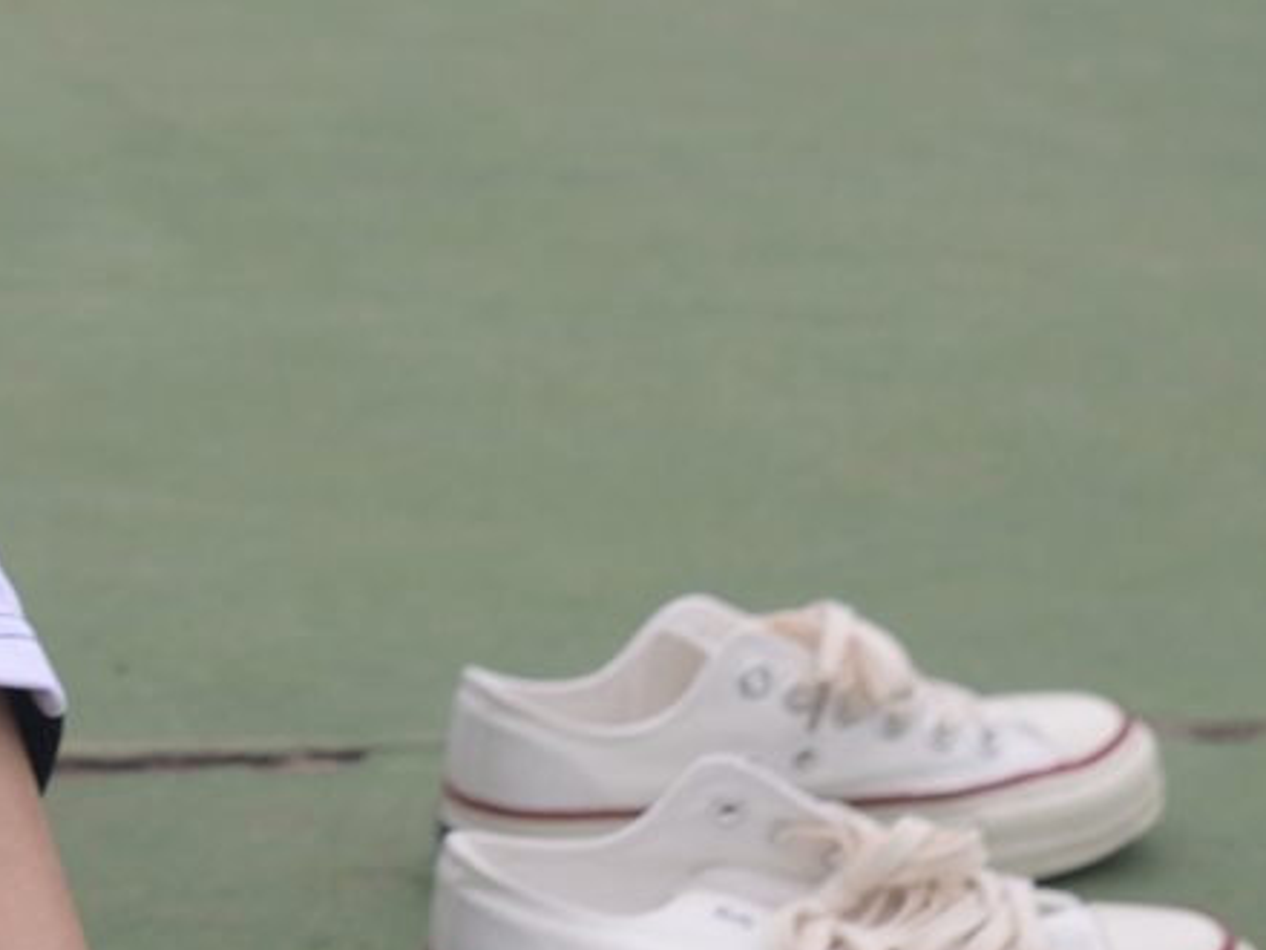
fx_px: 5449
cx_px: -417
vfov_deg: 9.8
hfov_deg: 12.8
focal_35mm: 149
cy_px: -269
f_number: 5
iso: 250
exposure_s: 1/320
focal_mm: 35
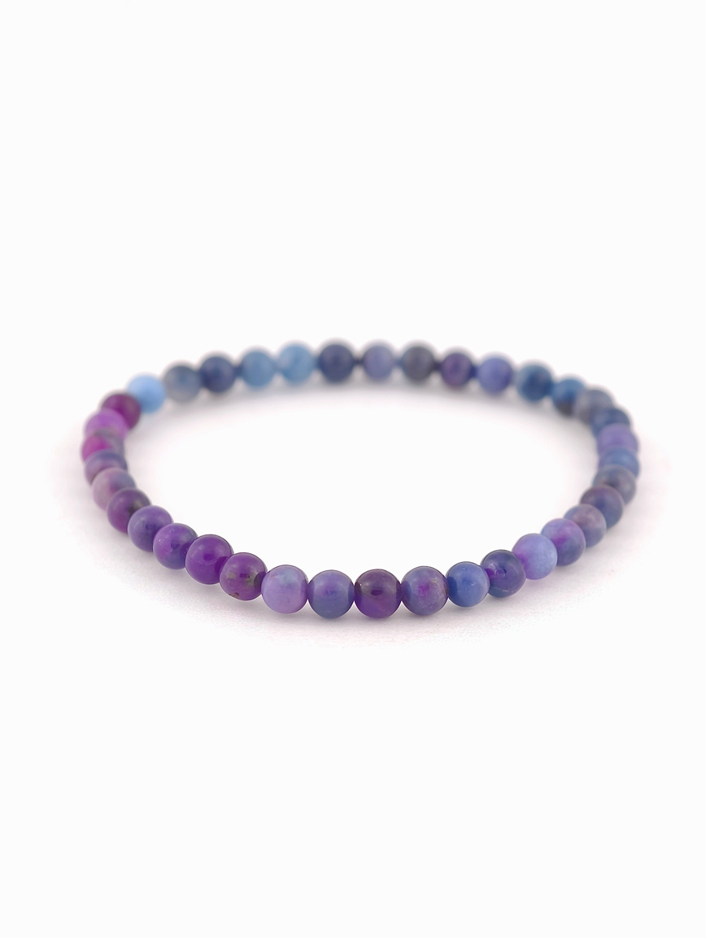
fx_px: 2876
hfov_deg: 14.0
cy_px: 469
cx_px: 353
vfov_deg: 18.5
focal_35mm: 106
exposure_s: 1/161
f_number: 2.67
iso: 125
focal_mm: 22.48
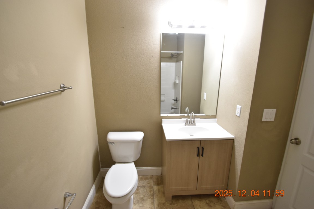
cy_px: 104
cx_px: 157
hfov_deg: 95.0
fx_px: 144
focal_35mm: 16
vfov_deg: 72.1
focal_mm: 11
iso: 800
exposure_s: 1/20
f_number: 3.5
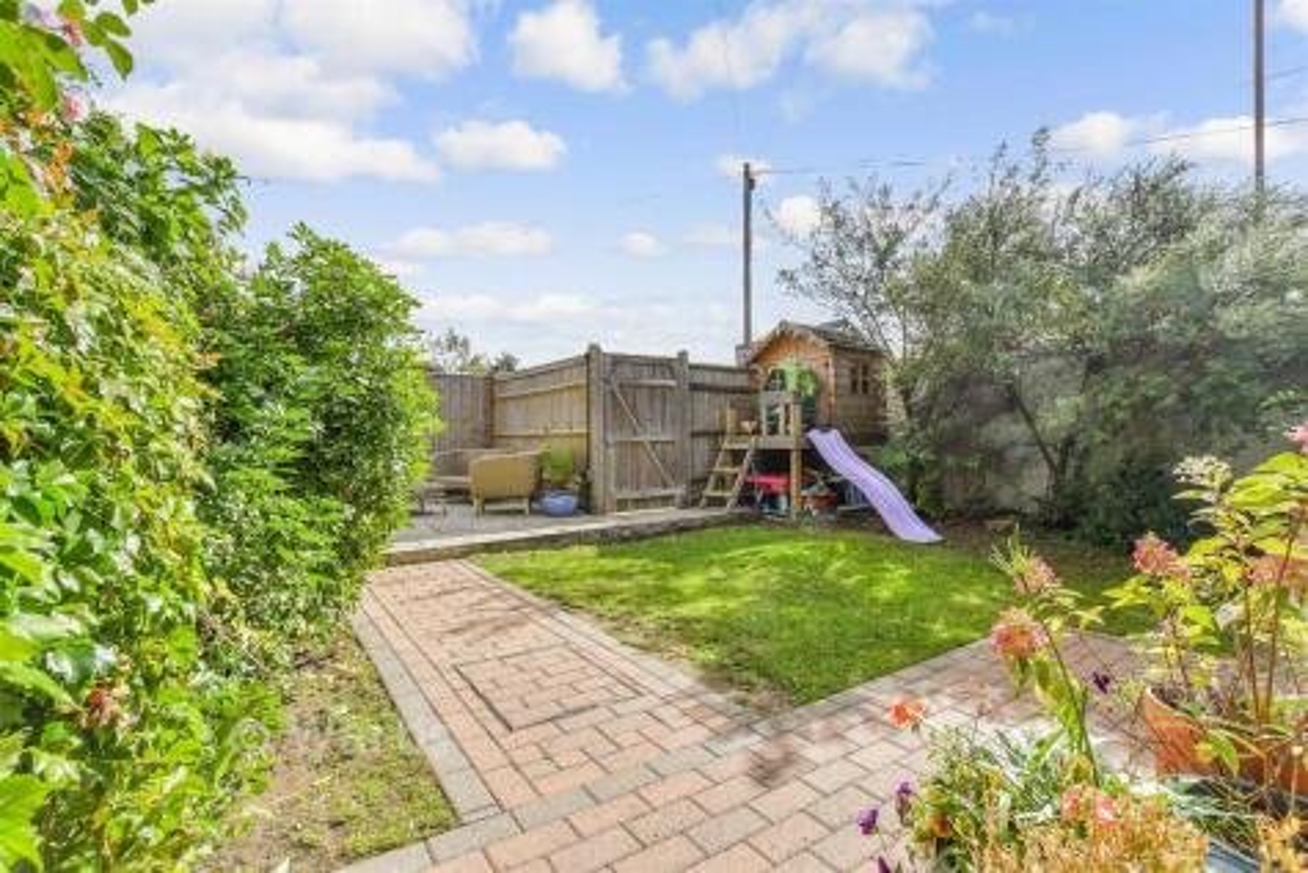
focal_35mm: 25
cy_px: 436
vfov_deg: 51.3
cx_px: 654
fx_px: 909
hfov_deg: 71.5
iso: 160
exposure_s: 1/200
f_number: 8
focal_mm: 17
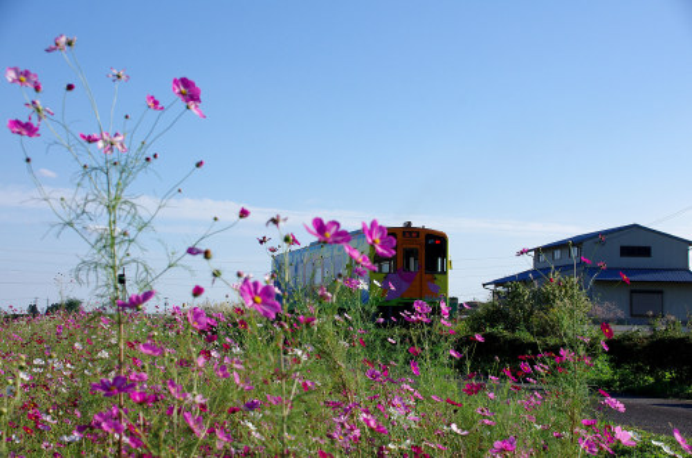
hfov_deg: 27.0
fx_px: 1438
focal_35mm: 75
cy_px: 229
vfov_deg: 18.1
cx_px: 346
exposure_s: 1/400
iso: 200
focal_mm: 50
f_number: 8
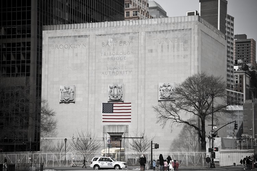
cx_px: 128
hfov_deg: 26.0
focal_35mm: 78
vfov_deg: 17.4
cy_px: 86
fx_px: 556
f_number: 20
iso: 200
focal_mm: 52
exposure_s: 1/125
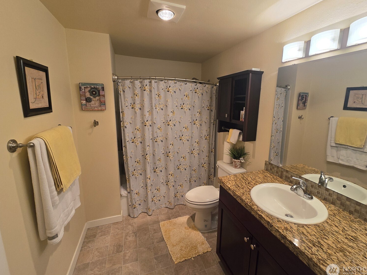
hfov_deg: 102.0
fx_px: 148
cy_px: 132
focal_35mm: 14
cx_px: 193
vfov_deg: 85.6
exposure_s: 1/120
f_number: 2.2
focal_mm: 2.2
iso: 80
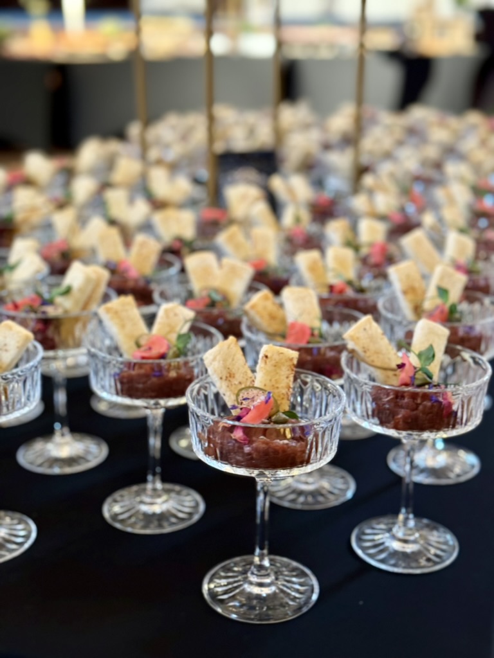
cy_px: 329
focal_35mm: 48
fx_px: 913
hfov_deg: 30.3
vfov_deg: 39.7
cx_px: 247
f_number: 1.78
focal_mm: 6.76
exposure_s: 1/33
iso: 250
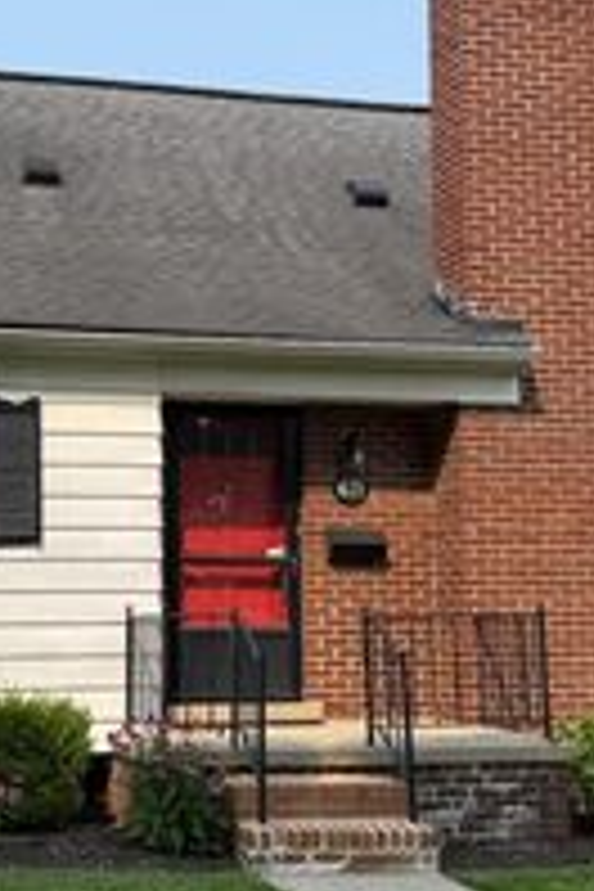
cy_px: 443
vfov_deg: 31.9
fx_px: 1559
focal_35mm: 63
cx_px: 162
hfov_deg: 21.4
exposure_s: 1/3425
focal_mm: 6.76
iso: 80
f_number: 1.78
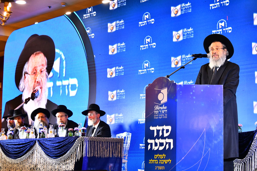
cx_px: 128
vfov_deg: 18.9
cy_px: 86
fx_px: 514
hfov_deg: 28.1
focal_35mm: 72
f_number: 5.6
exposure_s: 1/160
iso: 2000
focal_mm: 72
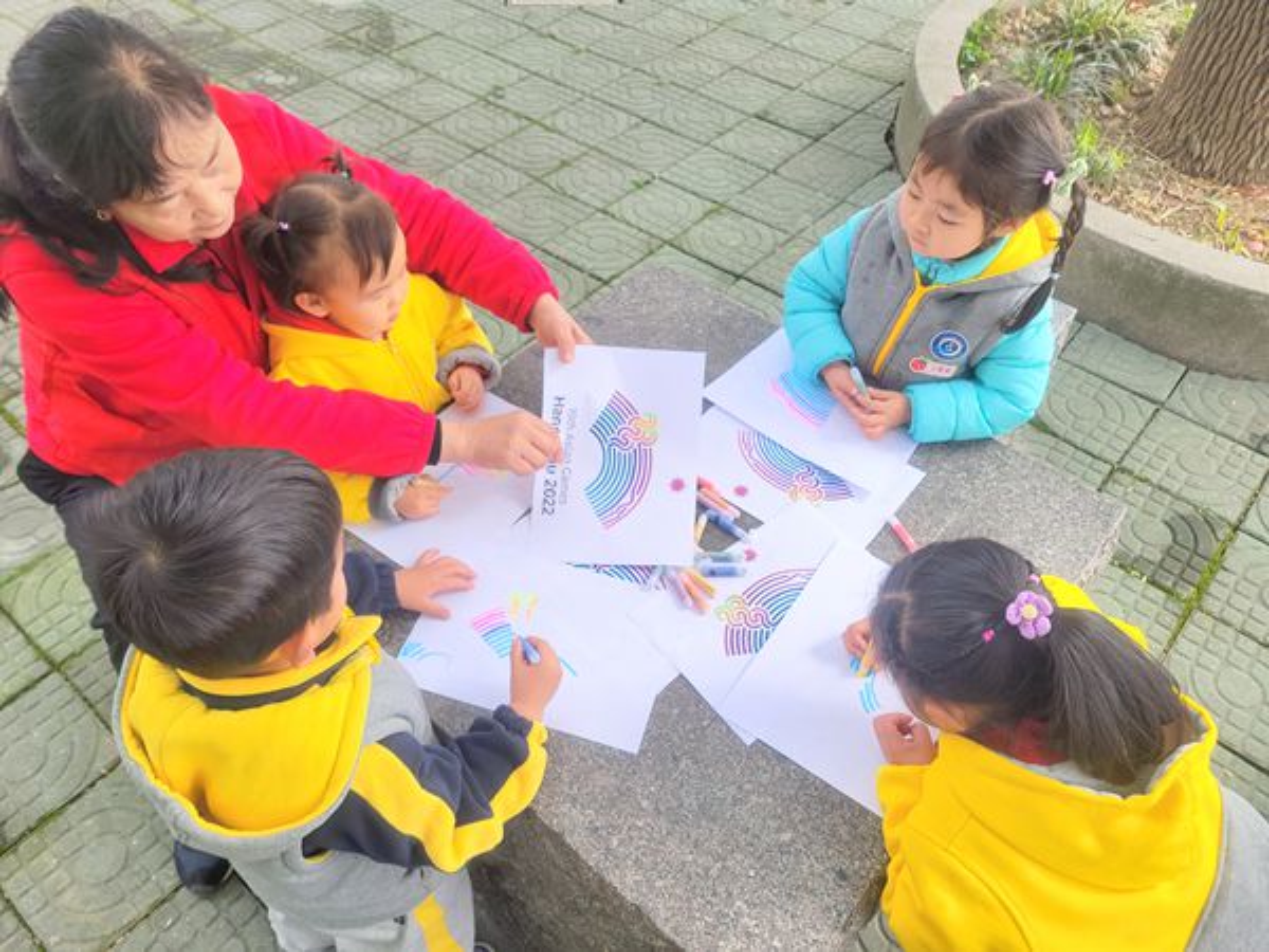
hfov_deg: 67.3
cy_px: 476
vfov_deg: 53.1
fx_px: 953
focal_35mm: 26
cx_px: 634
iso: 50
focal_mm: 5.4
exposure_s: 1/100
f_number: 1.8
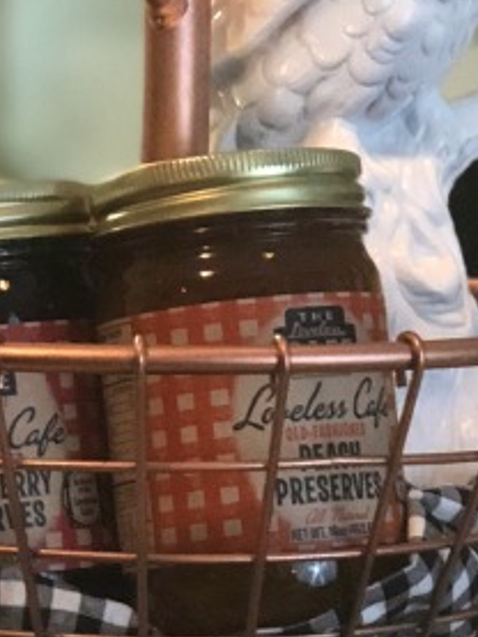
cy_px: 658
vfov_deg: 9.5
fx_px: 3790
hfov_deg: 7.2
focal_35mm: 206
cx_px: 228
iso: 640
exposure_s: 1/60
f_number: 2.8
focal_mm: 6.6
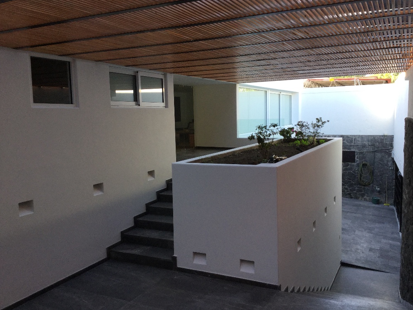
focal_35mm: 32
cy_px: 154
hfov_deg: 56.8
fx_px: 382
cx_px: 212
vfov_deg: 44.2
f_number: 2.4
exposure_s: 1/120
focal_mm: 3.3
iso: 40
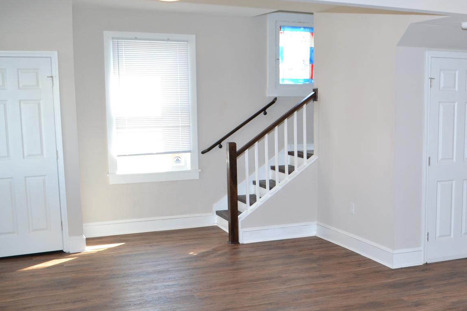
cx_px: 364
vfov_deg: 28.0
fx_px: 623
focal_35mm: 48
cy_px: 182
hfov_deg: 39.7
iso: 400
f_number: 5
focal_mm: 18
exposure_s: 1/100
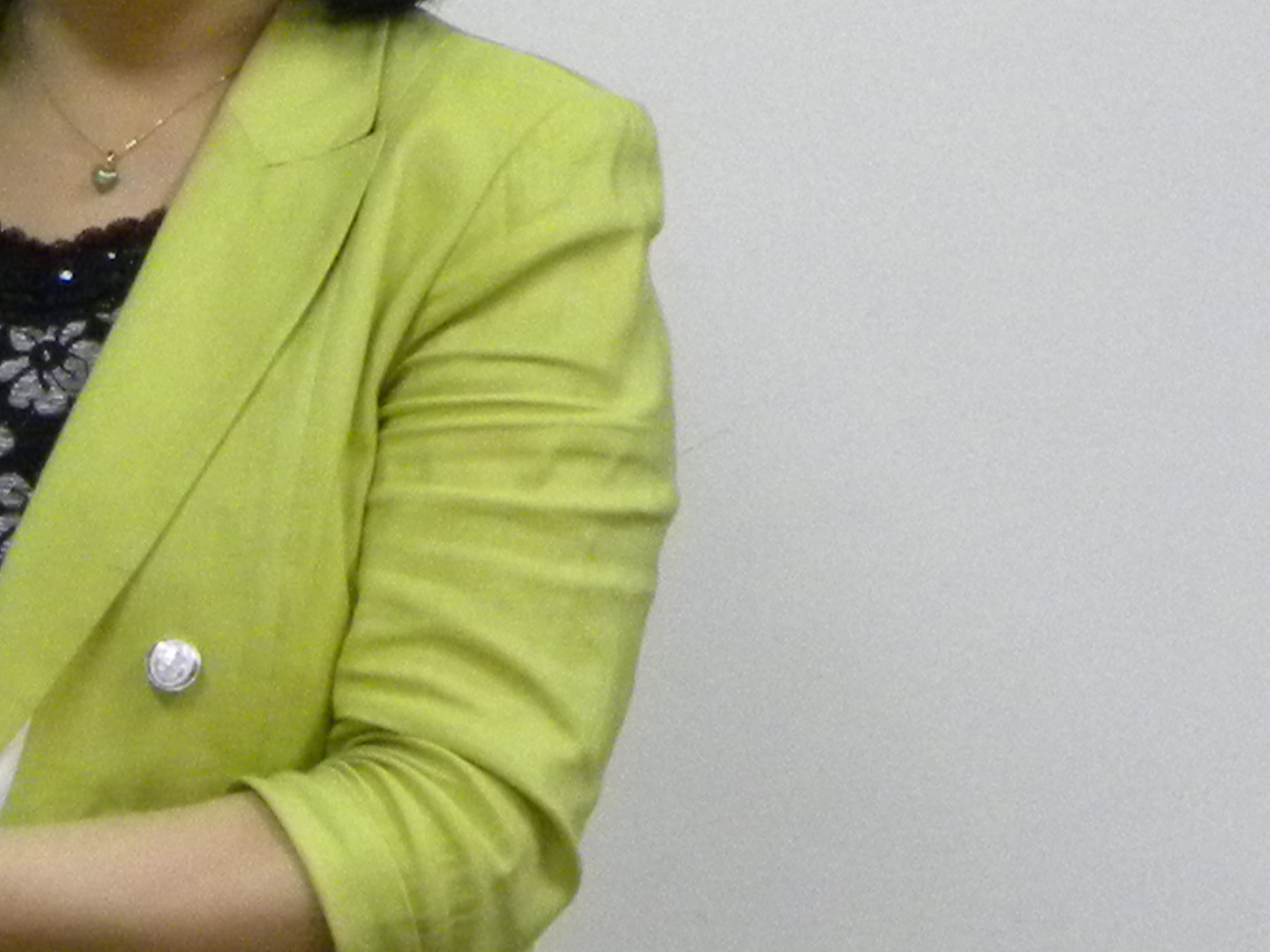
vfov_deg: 9.8
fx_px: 5540
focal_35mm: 151
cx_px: -925
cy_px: 446
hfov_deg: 12.1
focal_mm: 6.6
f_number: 3.2
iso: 400
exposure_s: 1/55
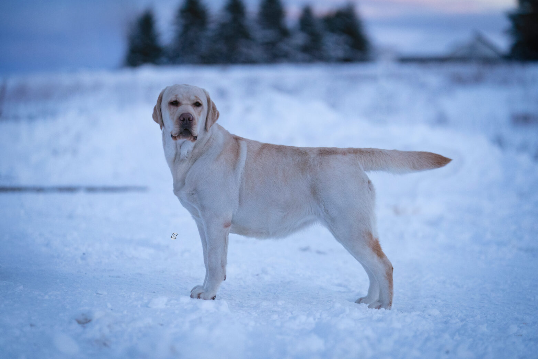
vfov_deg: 9.5
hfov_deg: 14.2
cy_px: 180
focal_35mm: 145
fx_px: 2167
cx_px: 270
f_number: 3.2
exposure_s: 1/6400
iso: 4000
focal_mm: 142
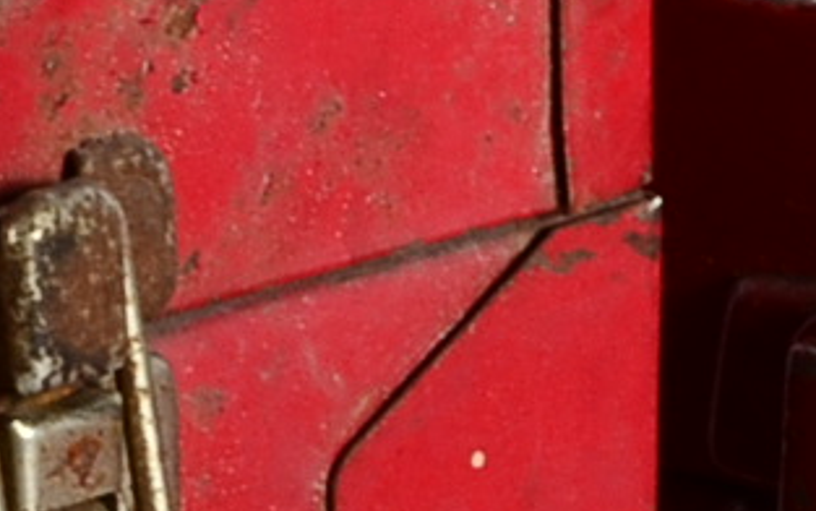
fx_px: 22718
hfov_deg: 2.1
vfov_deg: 1.3
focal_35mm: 1021
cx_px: 430
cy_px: 986
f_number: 22
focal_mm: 85
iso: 200
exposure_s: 1/200
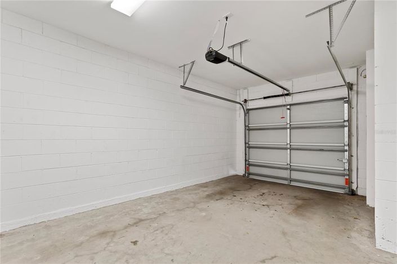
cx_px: 198
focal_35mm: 16
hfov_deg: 96.8
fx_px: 176
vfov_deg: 73.7
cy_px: 132
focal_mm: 16
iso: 100
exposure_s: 13
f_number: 9
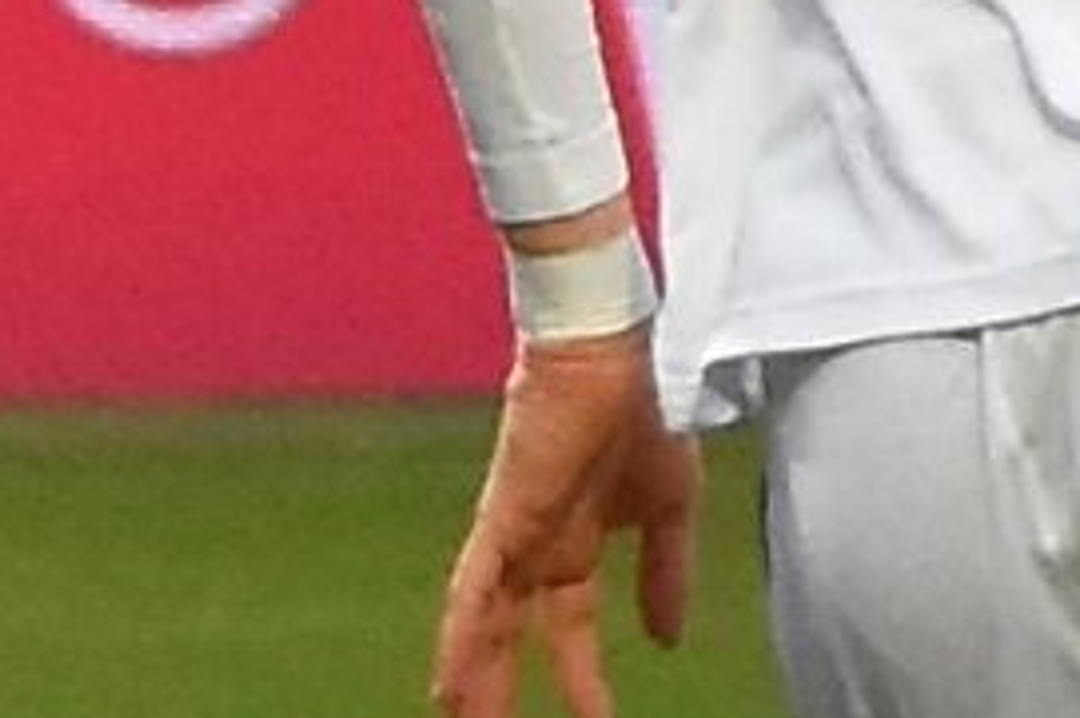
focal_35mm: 830
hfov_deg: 2.5
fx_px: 24870
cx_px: 3487
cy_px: -754
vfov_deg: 1.6
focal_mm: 78
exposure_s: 1/640
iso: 1600
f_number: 3.5
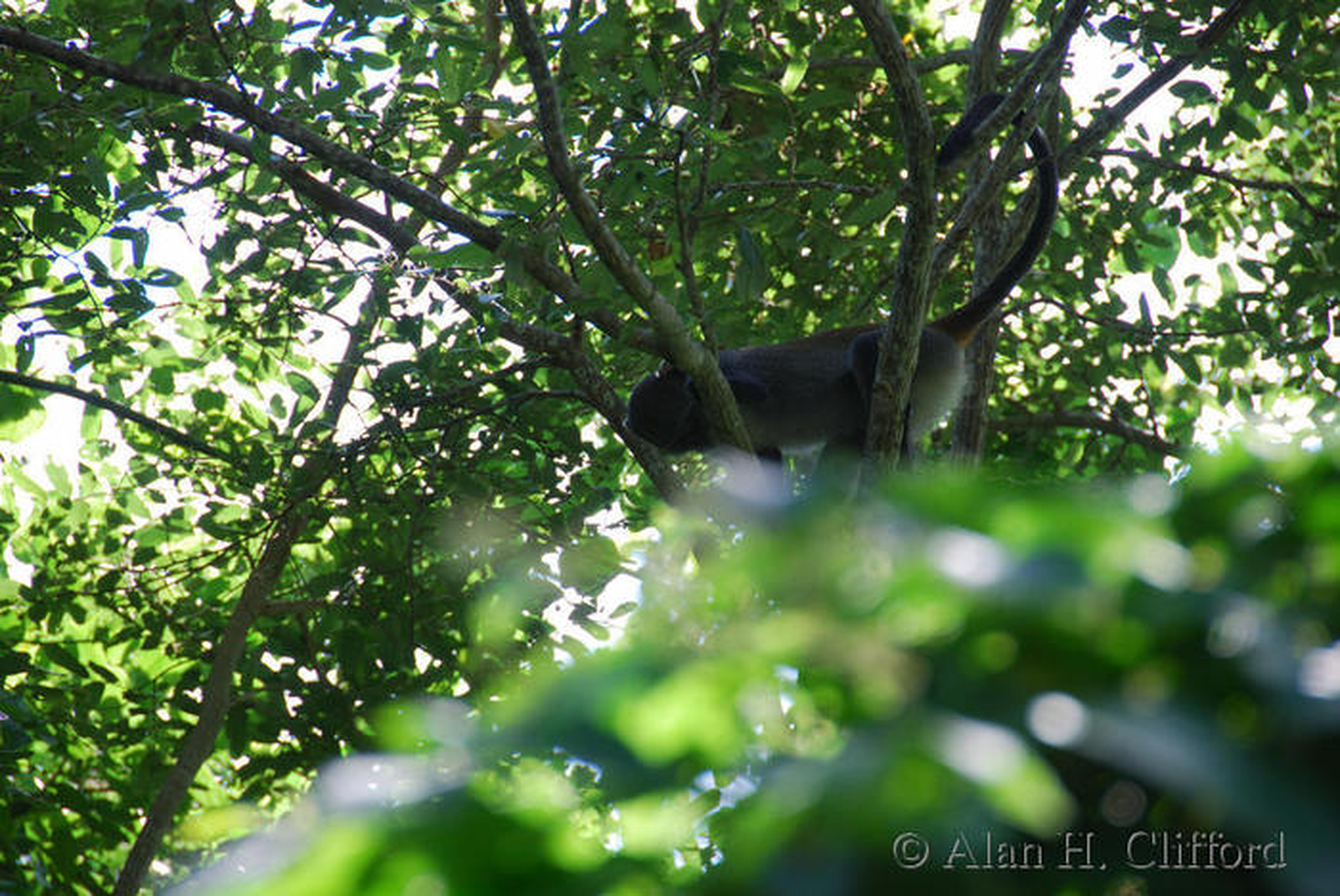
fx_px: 11176
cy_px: 448
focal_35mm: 300
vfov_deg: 4.6
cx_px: 670
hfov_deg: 6.9
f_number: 5.6
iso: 180
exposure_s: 1/100
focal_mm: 200
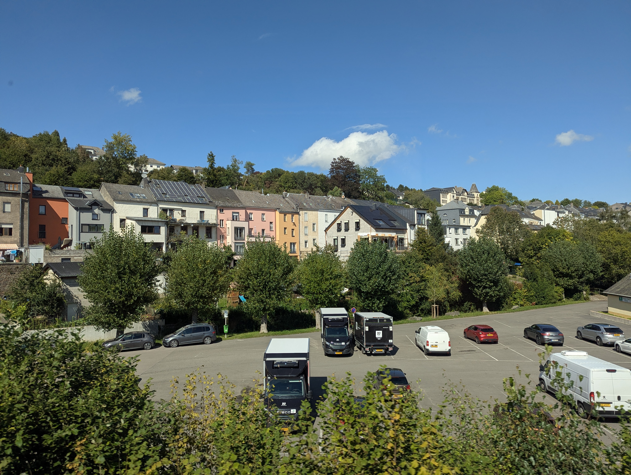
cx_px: 316
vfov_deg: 56.9
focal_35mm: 24
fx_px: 438
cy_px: 238
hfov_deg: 71.5
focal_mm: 6.81
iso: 41
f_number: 1.85
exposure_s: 1/1217
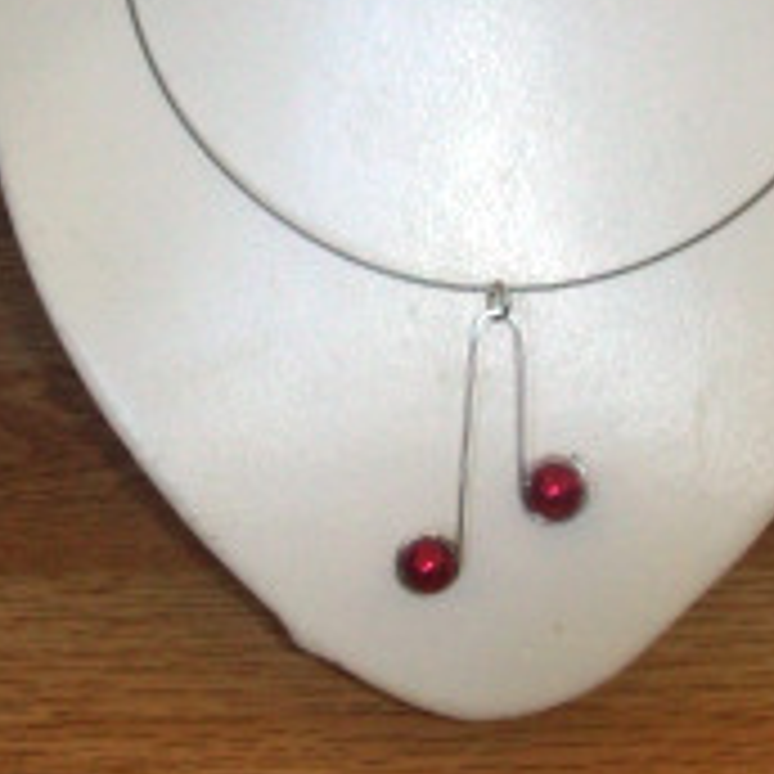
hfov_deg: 26.8
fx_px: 1619
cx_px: 468
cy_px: 238
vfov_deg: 26.7
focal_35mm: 64
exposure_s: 1/60
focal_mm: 6
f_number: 2.7
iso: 160
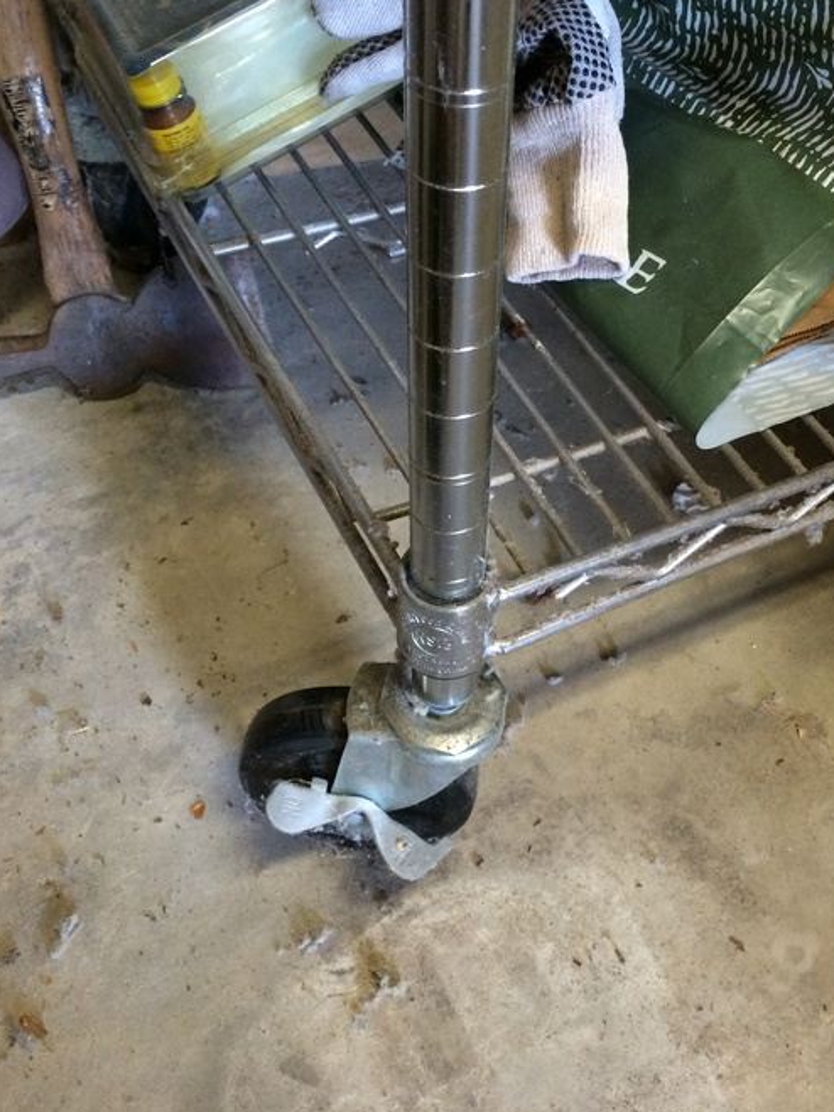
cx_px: 535
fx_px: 1318
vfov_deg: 45.8
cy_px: 556
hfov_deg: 34.9
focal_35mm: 41
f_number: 2.2
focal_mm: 4.12
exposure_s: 1/30
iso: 250
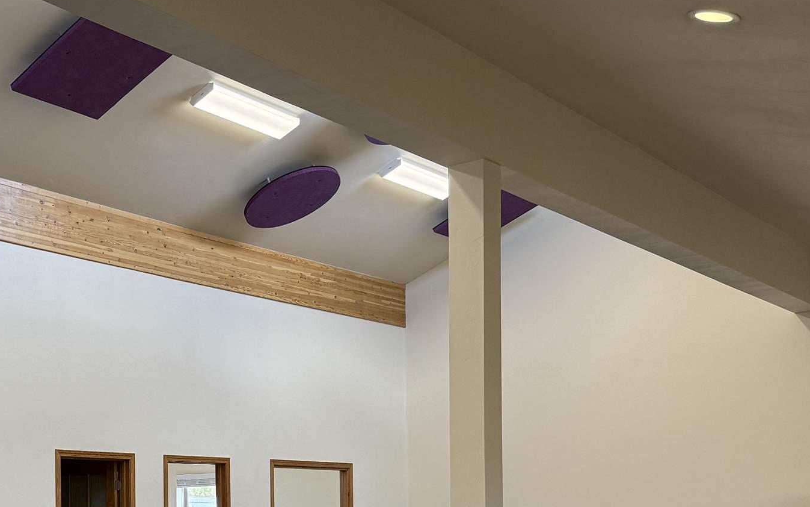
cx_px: 71
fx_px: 1280
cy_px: 493
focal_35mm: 58
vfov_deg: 21.7
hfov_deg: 33.2
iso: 160
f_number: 1.78
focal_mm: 6.76
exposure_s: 1/240
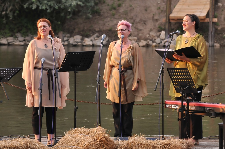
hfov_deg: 7.6
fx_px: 1685
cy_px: 74
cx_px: 112
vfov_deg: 5.1
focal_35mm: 270
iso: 1000
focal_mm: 180
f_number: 8
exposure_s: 1/250
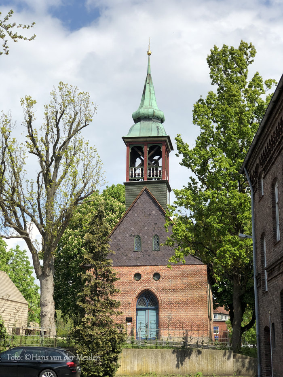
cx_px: 142
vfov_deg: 33.8
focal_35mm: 57
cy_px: 188
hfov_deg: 25.7
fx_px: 621
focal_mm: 6.6
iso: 20
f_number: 2.8
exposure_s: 1/1000
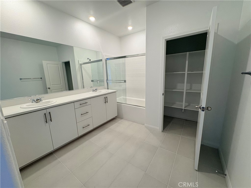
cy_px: 94
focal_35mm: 14
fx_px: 102
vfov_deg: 85.7
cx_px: 126
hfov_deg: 102.1
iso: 125
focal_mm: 2.22
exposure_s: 1/120
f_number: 2.2
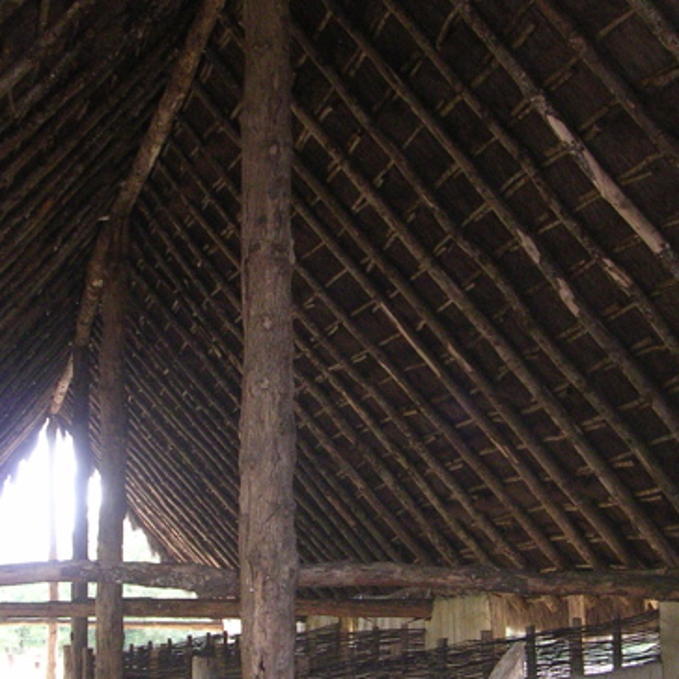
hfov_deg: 29.1
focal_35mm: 59
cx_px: 328
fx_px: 1309
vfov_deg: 28.9
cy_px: 459
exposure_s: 1/60.1
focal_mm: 5.8
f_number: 2.8
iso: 137
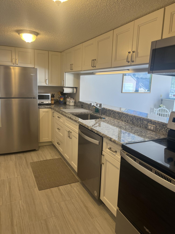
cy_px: 117
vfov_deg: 67.3
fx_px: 175
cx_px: 88
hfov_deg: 53.1
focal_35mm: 26
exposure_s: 1/120
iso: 80
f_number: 1.5
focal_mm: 5.7
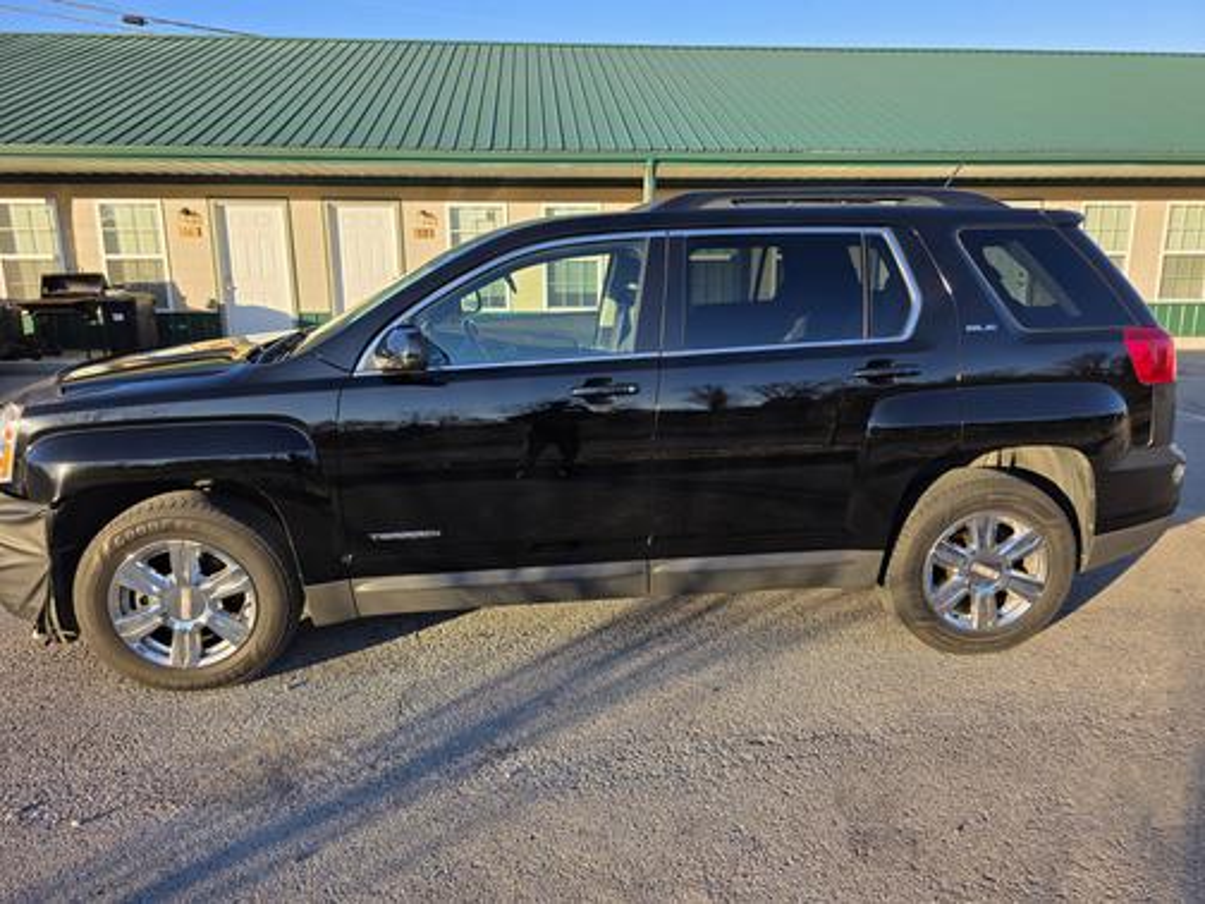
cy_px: 452
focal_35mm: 23
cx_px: 602
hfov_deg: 73.9
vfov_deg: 58.9
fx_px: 801
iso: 80
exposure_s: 1/2517
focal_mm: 6.3
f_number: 1.7
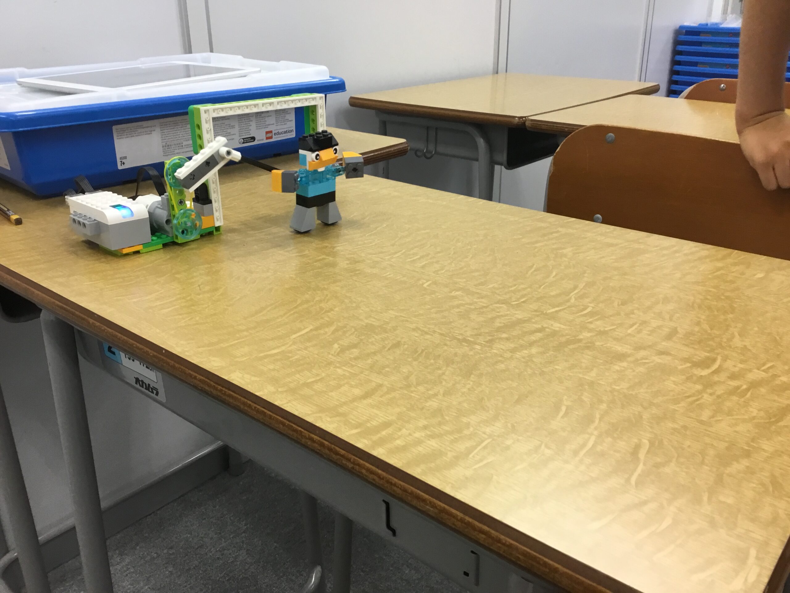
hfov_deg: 58.4
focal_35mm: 31
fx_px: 707
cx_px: 395
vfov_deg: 45.4
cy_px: 296
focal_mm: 3.3
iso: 50
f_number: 2.4
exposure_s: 1/33
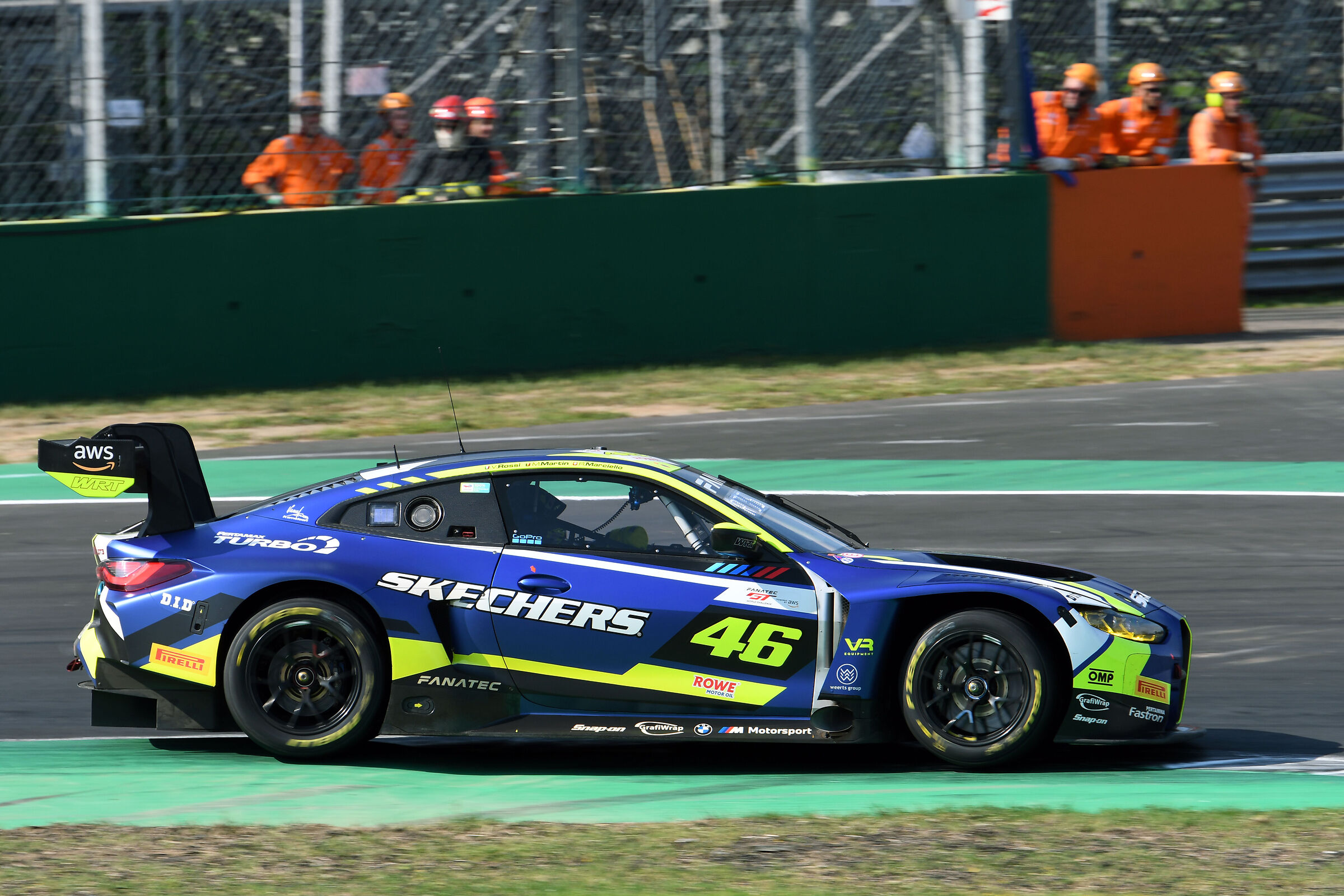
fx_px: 13439
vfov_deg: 3.8
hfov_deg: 5.7
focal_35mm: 360
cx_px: 672
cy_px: 448
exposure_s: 1/400
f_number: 8
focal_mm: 240
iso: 200
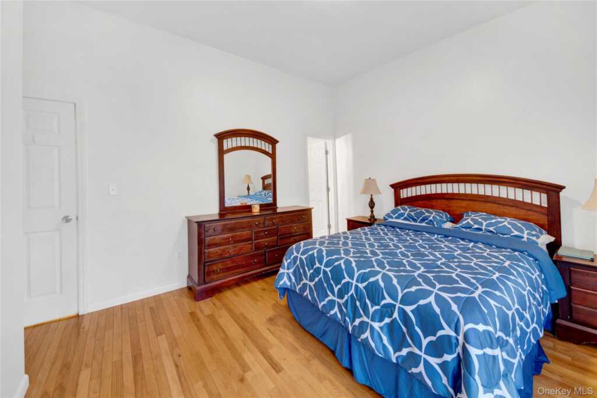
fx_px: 199
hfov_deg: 112.6
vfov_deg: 90.0
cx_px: 298
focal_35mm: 12
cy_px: 199
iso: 100
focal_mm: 8
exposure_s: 2.5
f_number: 8
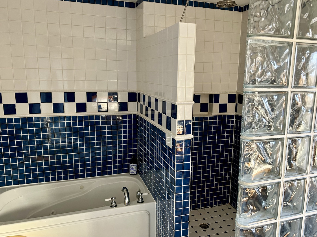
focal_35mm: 26
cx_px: 158
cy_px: 118
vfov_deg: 53.1
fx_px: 238
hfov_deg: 67.3
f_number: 1.5
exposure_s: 1/60
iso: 200
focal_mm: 5.7
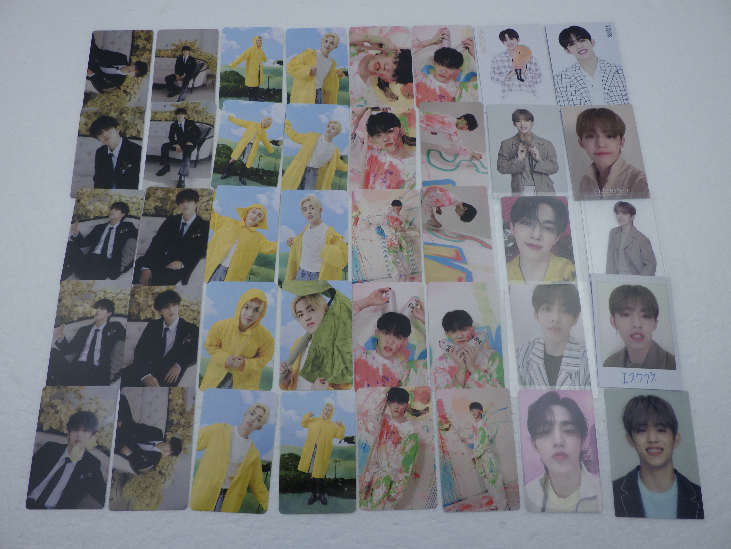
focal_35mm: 28
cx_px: 366
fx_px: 591
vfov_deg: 49.7
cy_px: 274
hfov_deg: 63.4
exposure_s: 1/80
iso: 125
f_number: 3.5
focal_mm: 5
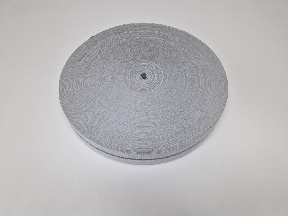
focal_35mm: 23
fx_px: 191
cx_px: 144
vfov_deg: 58.9
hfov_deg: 73.9
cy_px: 108
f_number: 1.8
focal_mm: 5.4
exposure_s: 1/145
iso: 50
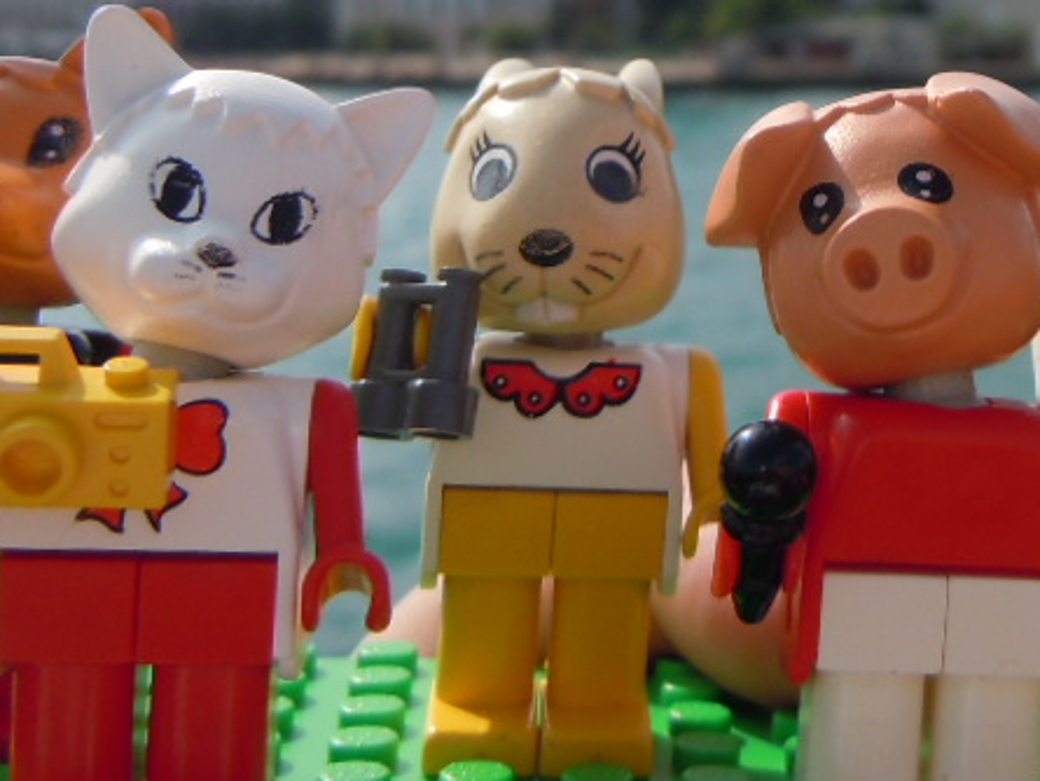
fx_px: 2074
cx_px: 844
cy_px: -5
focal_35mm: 69
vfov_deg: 20.6
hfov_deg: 27.5
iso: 100
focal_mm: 5.4
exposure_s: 1/400
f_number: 7
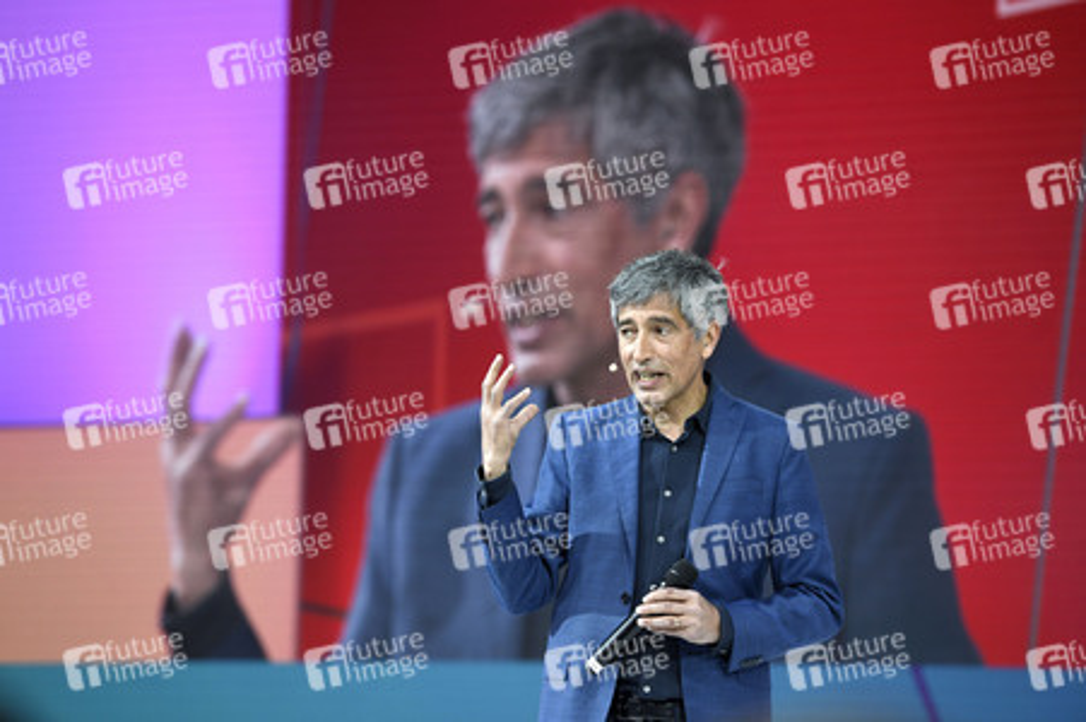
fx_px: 4974
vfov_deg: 8.3
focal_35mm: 165
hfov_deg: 12.5
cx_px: 543
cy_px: 361
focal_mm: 165
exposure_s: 1/400
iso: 1000
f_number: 4
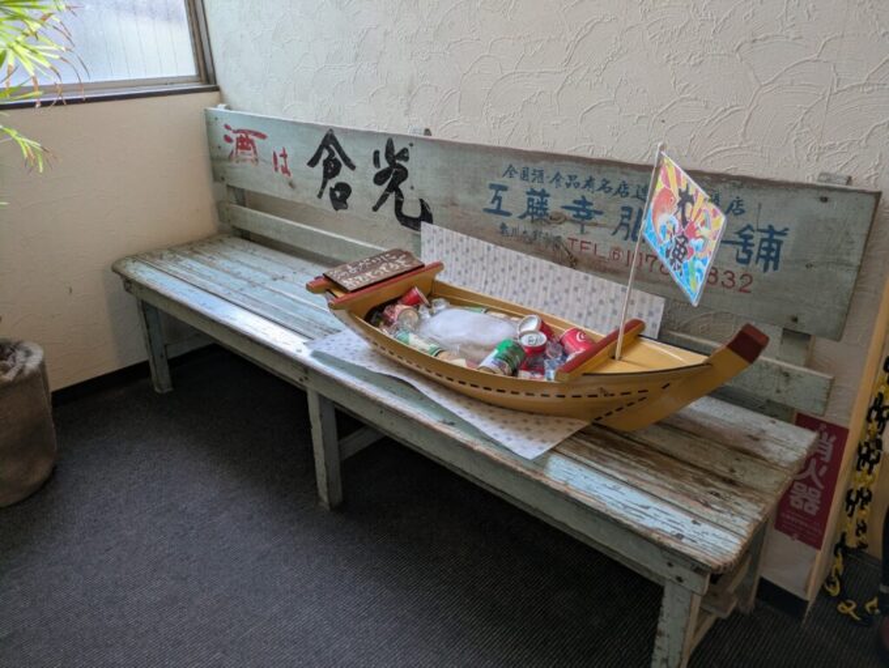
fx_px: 642
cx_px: 444
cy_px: 334
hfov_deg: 69.4
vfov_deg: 54.9
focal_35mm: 25
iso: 102
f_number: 1.89
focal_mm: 5.43
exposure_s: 1/24
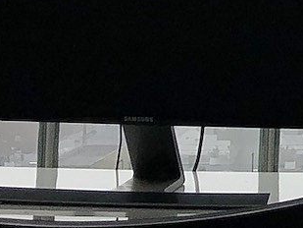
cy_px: -151
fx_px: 1524
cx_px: 623
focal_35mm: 174
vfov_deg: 8.3
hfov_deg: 10.4
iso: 20
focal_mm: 4
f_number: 1.8
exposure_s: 1/1412
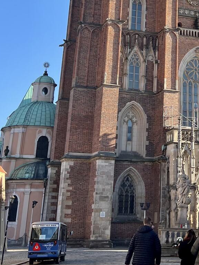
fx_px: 529
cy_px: -12
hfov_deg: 20.8
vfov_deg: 26.4
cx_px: 187
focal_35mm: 69
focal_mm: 5.7
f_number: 1.5
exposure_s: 1/1361
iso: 50
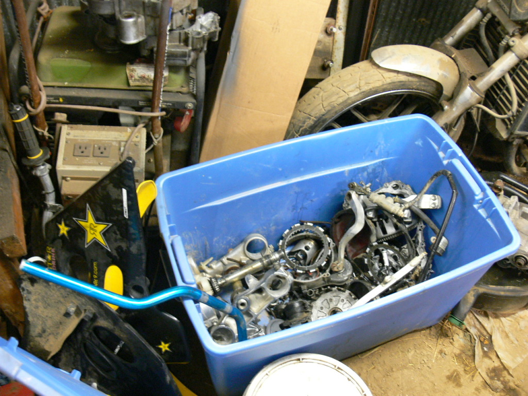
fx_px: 534
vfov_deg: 40.7
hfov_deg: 52.6
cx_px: 264
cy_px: 198
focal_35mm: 35
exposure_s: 1/5
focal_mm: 7.4
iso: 200
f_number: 2.8
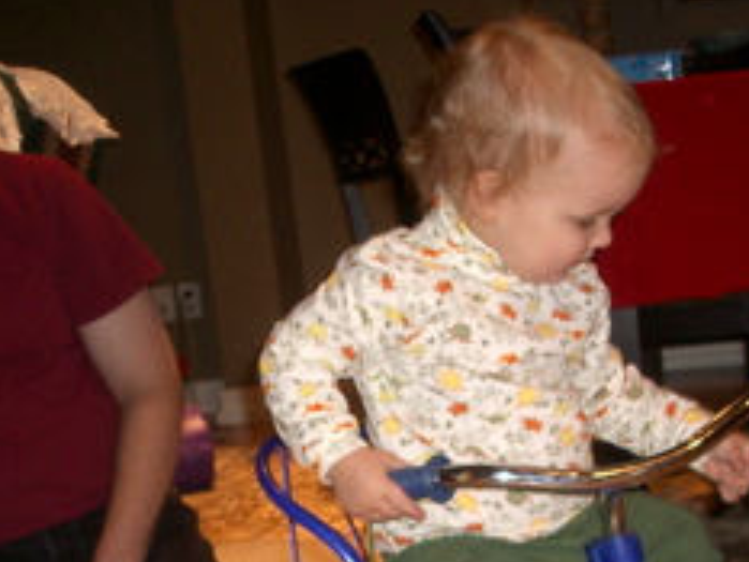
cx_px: 379
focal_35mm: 72
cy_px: 536
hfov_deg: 27.0
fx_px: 1559
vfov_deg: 19.9
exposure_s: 1/40
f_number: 2.6
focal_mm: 5.8
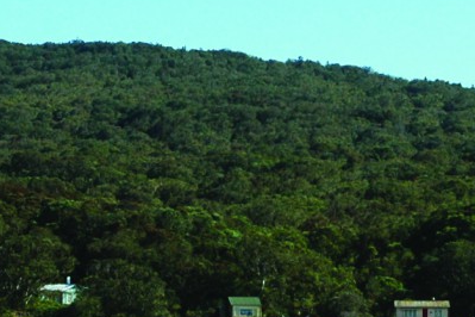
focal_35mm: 223
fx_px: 2947
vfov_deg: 6.1
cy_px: 82
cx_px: 360
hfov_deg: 9.2
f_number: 10
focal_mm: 31
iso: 200
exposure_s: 1/400
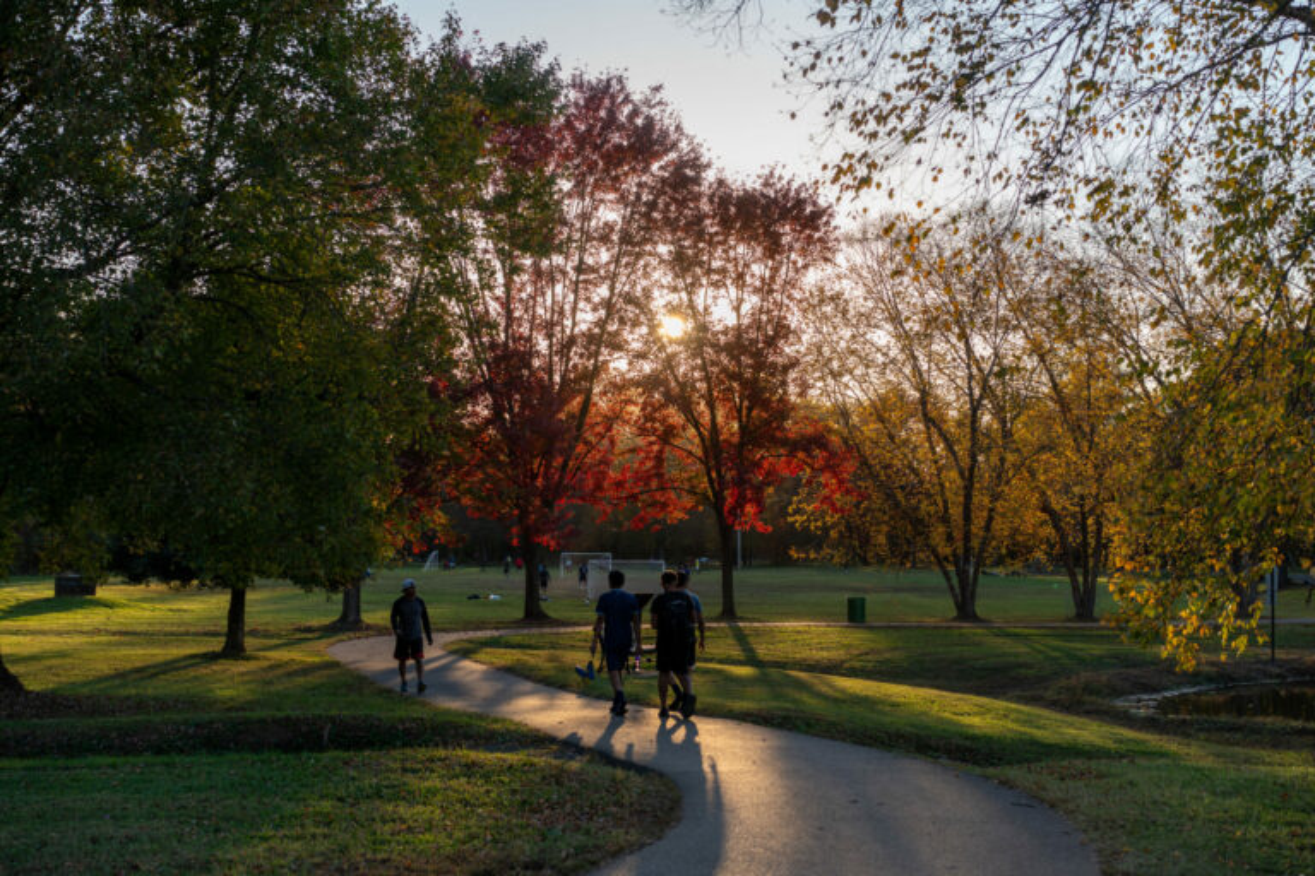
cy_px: 438
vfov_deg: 24.6
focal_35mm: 55
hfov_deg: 36.2
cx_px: 658
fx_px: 2009
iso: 100
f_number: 5
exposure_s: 1/250
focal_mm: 55
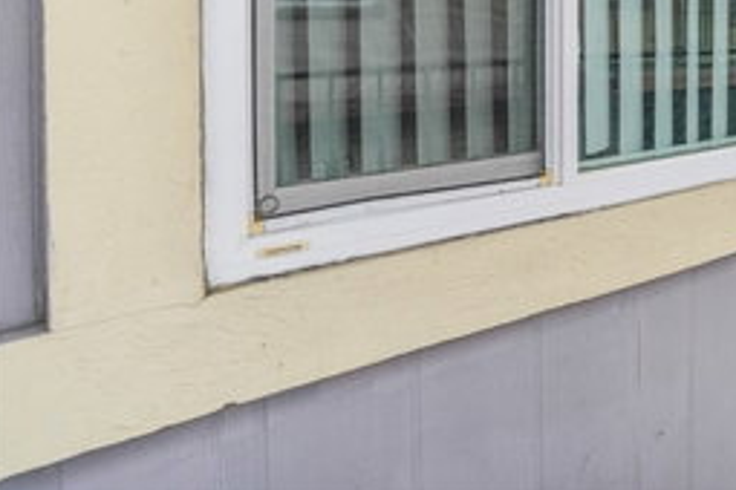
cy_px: 43
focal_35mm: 32
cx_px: 678
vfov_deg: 38.2
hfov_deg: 51.1
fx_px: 654
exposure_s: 1/30
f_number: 2.8
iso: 100
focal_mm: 17
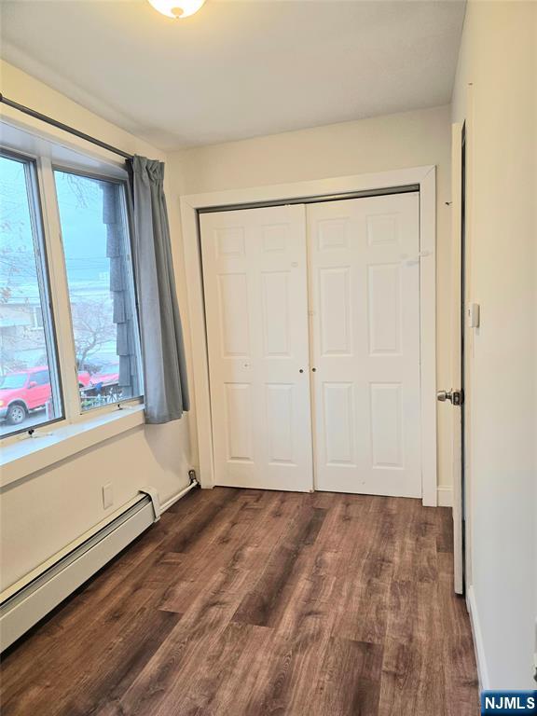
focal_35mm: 23
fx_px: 476
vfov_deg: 73.9
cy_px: 358
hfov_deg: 58.9
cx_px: 268
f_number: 1.7
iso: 125
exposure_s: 1/120
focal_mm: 6.3
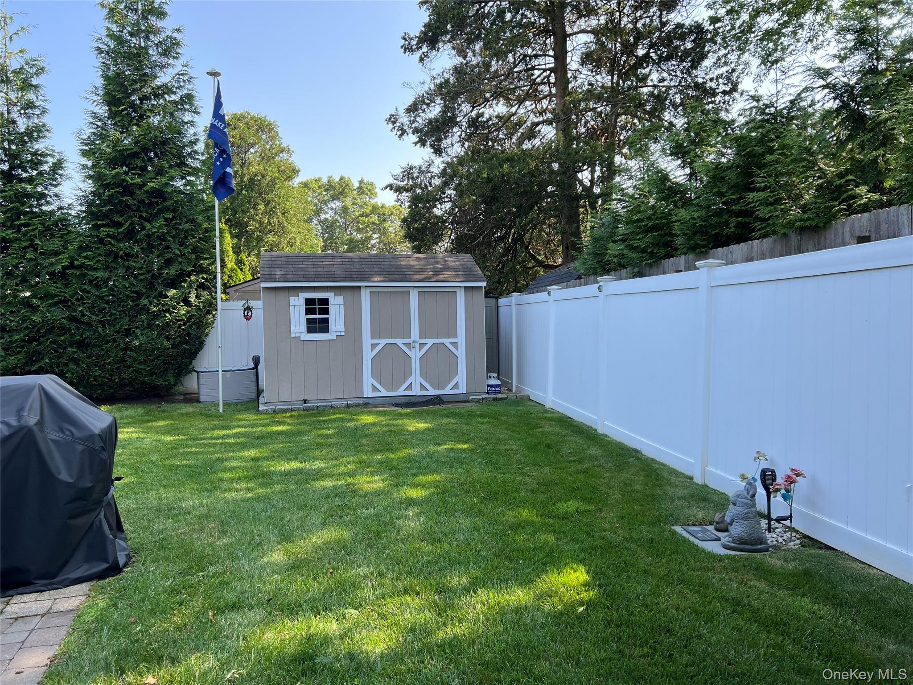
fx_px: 686
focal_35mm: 26
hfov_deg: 67.3
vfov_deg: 53.1
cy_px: 342
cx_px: 456
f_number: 1.5
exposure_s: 1/588
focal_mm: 5.7
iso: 50
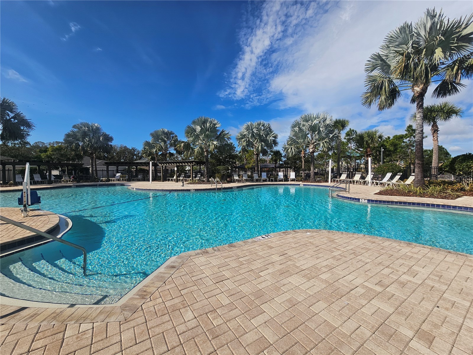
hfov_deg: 106.2
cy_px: 178
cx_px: 236
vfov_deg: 89.9
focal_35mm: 13
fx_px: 178
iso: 50
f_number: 2.2
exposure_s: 1/4420
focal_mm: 2.2
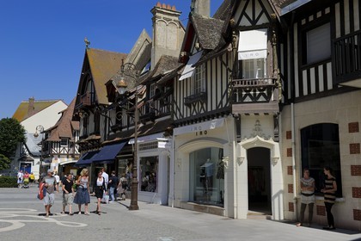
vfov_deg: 35.1
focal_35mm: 38
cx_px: 180
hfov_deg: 50.7
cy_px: 120
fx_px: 381
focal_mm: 38
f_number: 14
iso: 200
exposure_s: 1/200
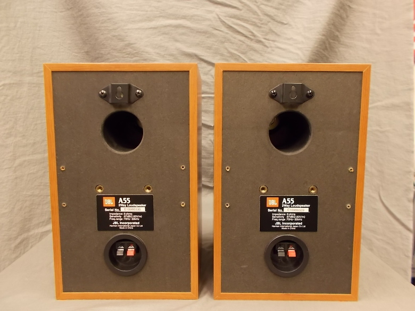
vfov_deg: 53.1
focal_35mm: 26
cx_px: 208
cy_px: 156
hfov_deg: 67.3
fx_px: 312
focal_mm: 4.6
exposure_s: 1/10
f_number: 3.2
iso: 200
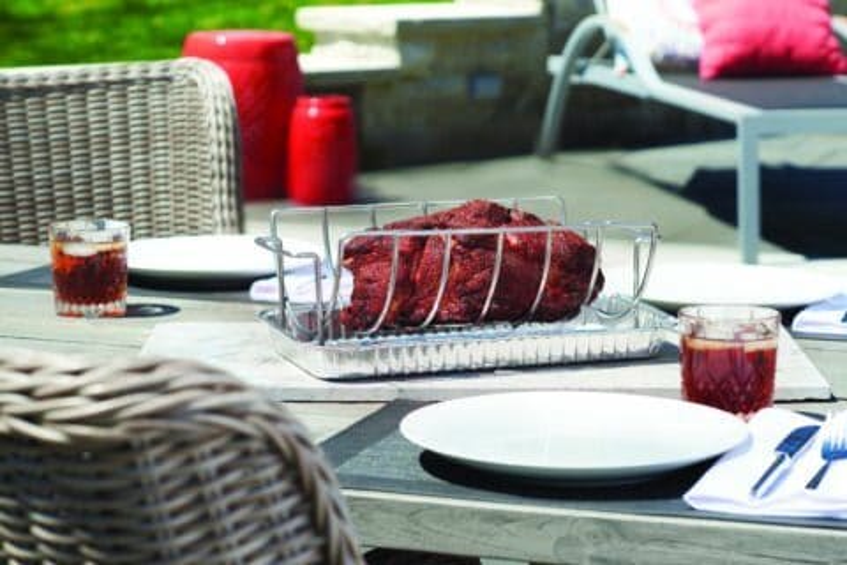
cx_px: 424
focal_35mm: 105
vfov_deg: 13.0
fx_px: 2470
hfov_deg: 19.5
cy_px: 282
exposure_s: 1/60
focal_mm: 105
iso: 100
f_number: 8
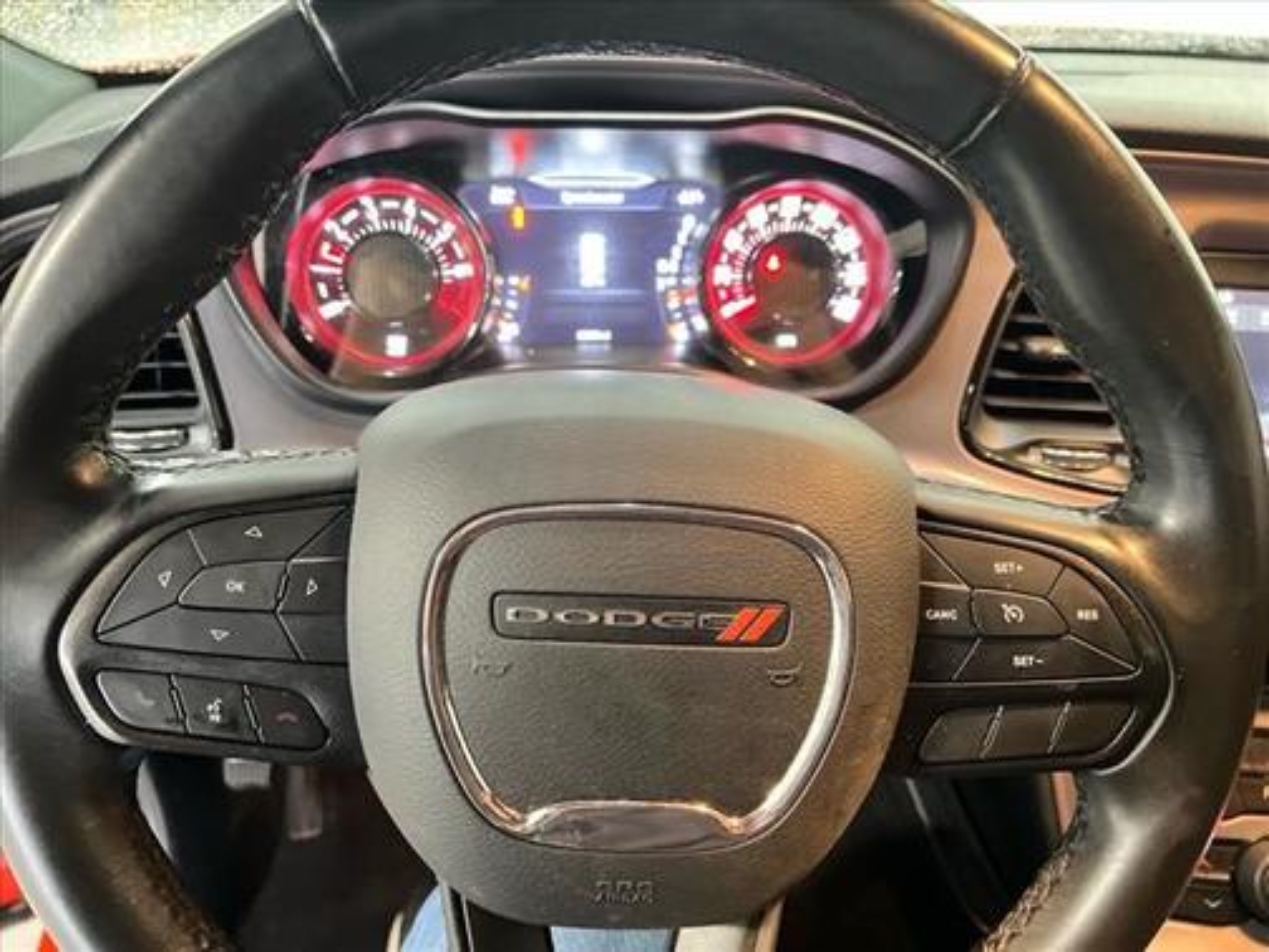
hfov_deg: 67.3
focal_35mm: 26
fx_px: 953
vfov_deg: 53.1
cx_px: 634
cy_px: 476
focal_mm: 5.7
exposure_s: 1/24
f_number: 1.5
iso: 1000
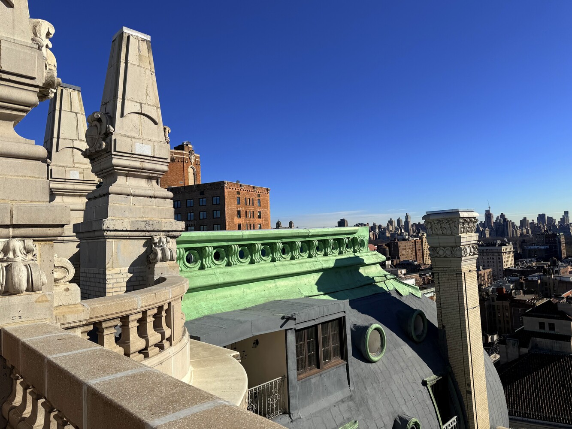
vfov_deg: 56.8
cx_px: 286
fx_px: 397
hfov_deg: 71.6
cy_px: 214
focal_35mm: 24
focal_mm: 6.76
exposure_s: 1/8130
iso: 80
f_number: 1.78
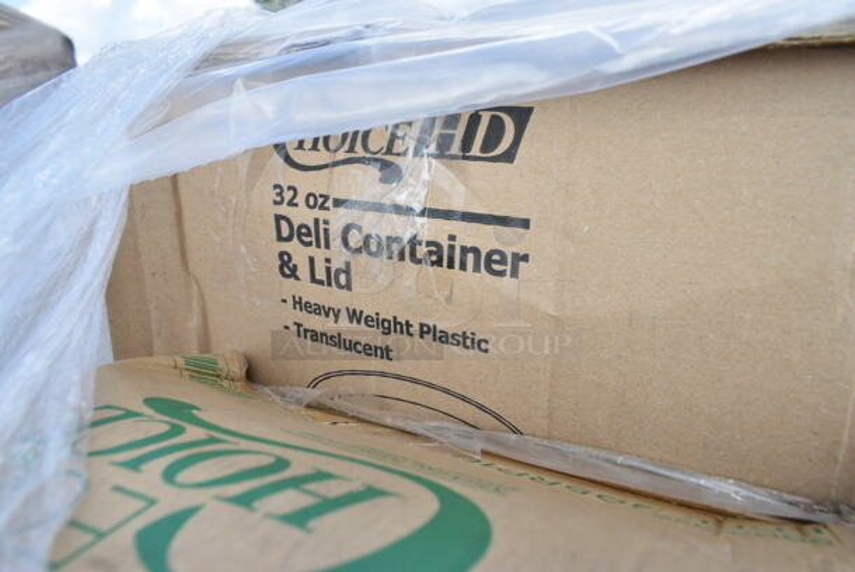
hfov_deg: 67.3
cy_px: 286
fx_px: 642
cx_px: 428
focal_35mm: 27
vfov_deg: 48.0
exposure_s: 1/125
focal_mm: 18
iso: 100
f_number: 5.6
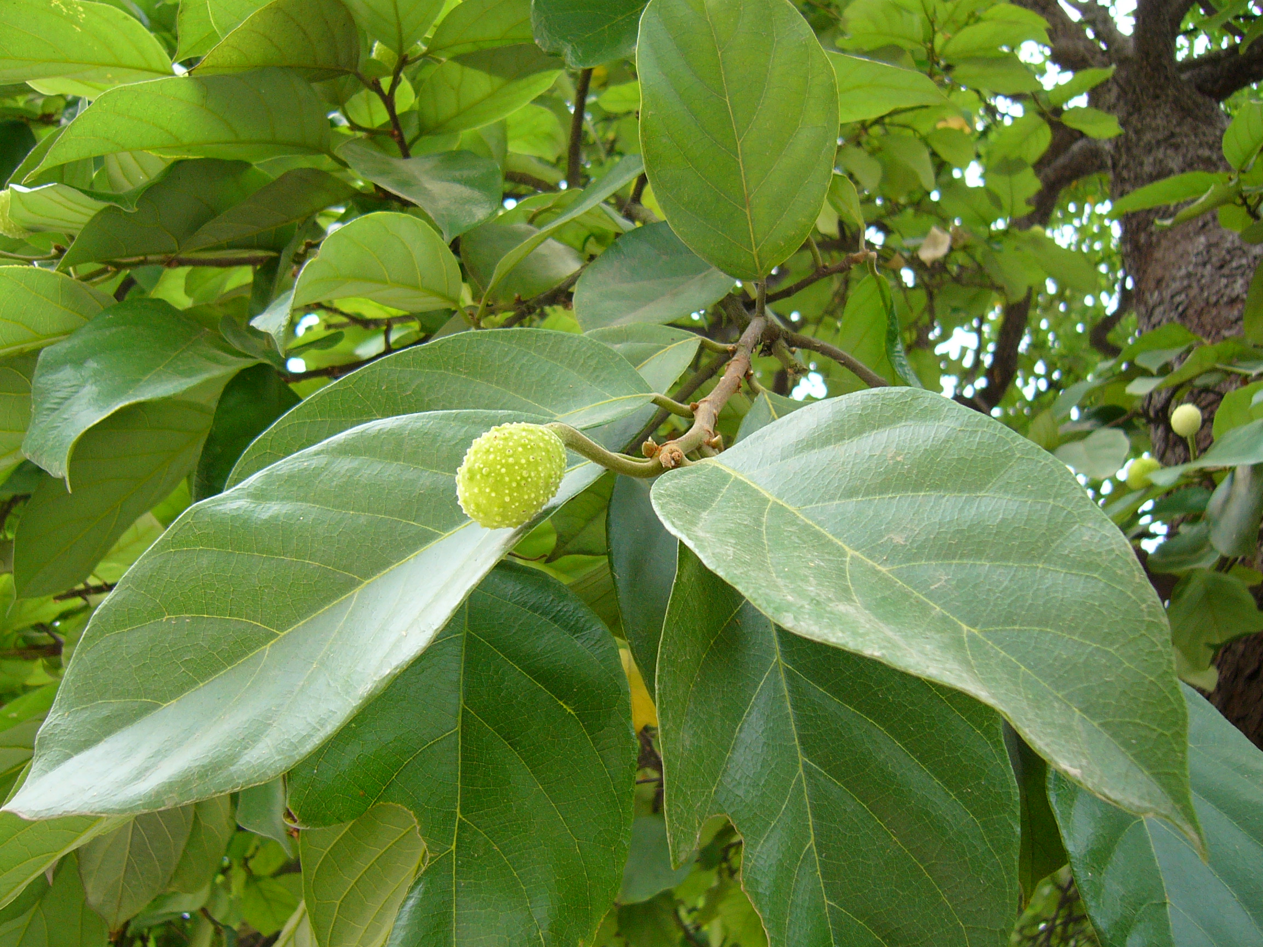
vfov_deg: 40.7
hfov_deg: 52.6
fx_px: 1277
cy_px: 474
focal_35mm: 35
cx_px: 632
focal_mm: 5.8
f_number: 2.8
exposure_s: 1/80
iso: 100
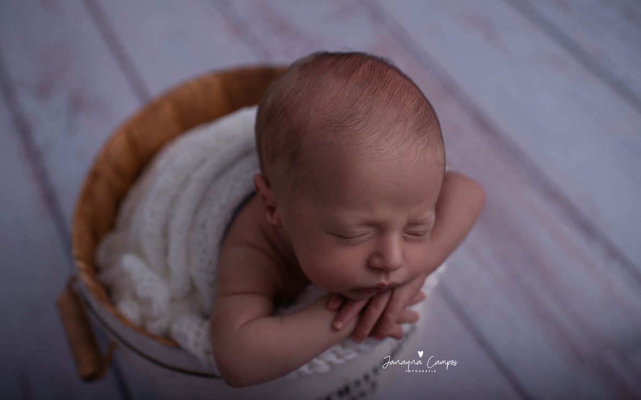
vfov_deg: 35.3
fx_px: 629
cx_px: 322
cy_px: 213
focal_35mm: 36
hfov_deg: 54.0
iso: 50
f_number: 2.5
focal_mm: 35
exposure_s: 1/200
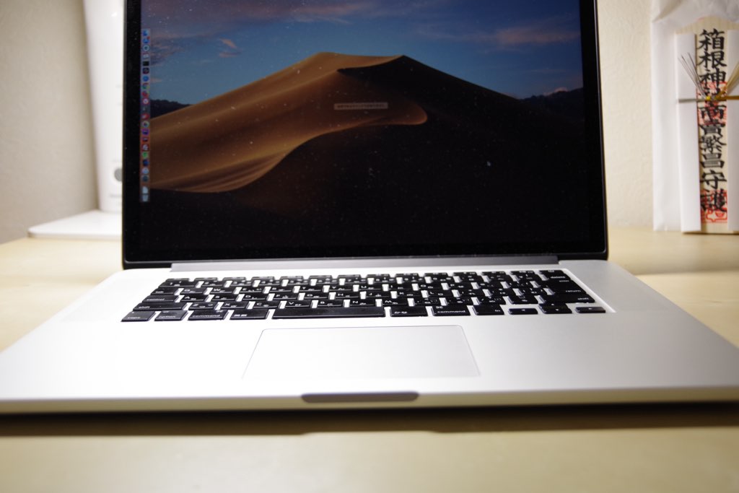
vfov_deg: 36.9
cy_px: 246
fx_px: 739
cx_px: 370
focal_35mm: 36
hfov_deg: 53.1
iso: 800
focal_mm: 24
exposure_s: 1/60
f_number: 4
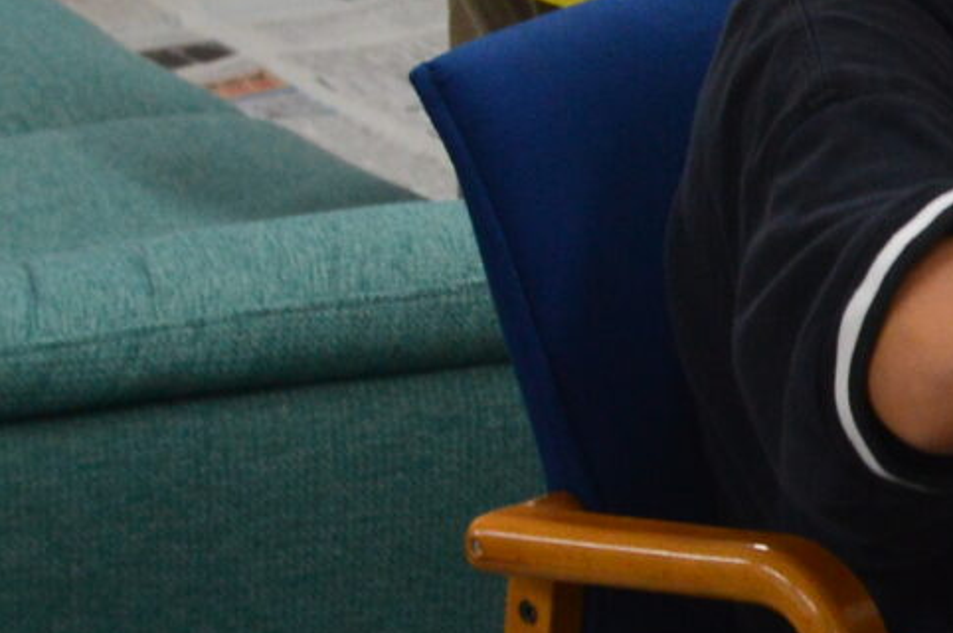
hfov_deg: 7.9
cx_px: 2466
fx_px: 6318
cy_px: -142
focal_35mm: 239
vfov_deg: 5.7
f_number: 6.3
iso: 800
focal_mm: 30
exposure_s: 1/60
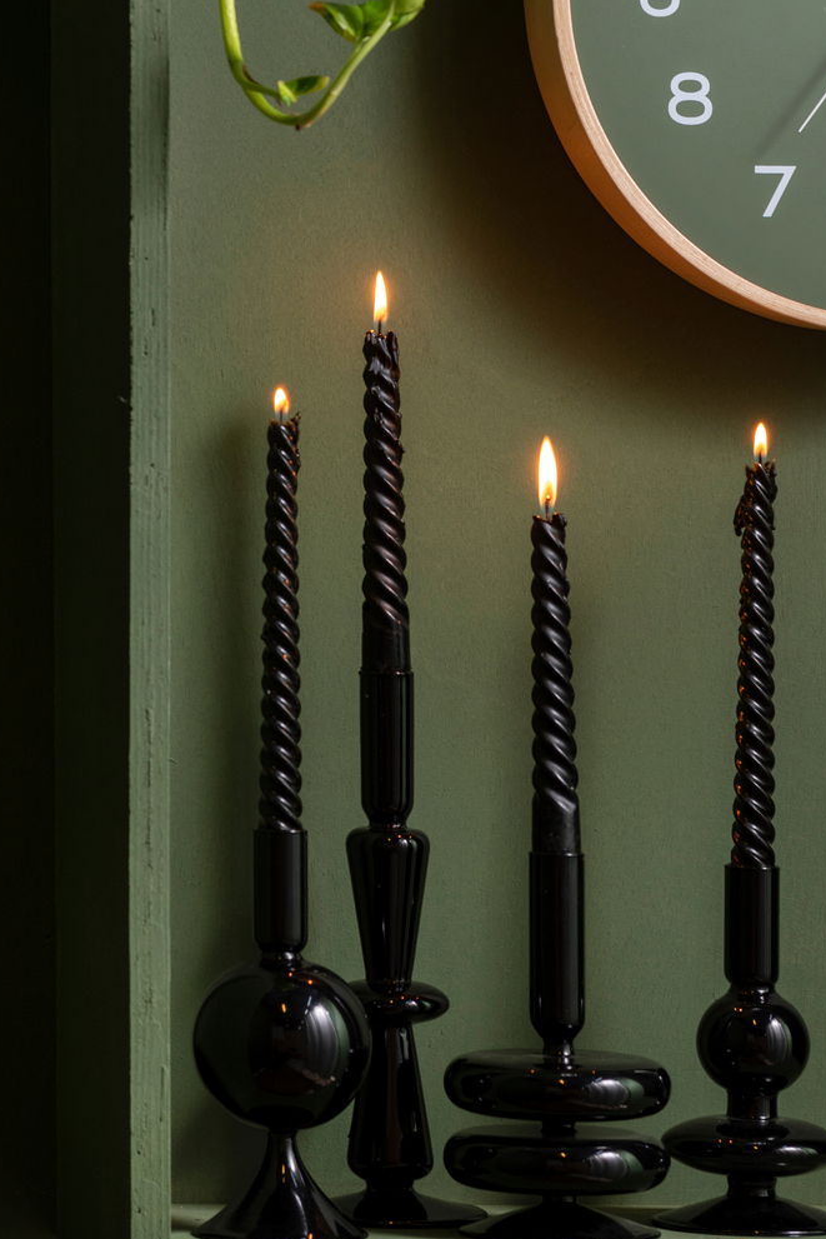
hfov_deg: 6.3
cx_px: 630
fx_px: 7500
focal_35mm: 218
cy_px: 368
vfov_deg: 9.4
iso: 160
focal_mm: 135
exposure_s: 1/13
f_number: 6.3
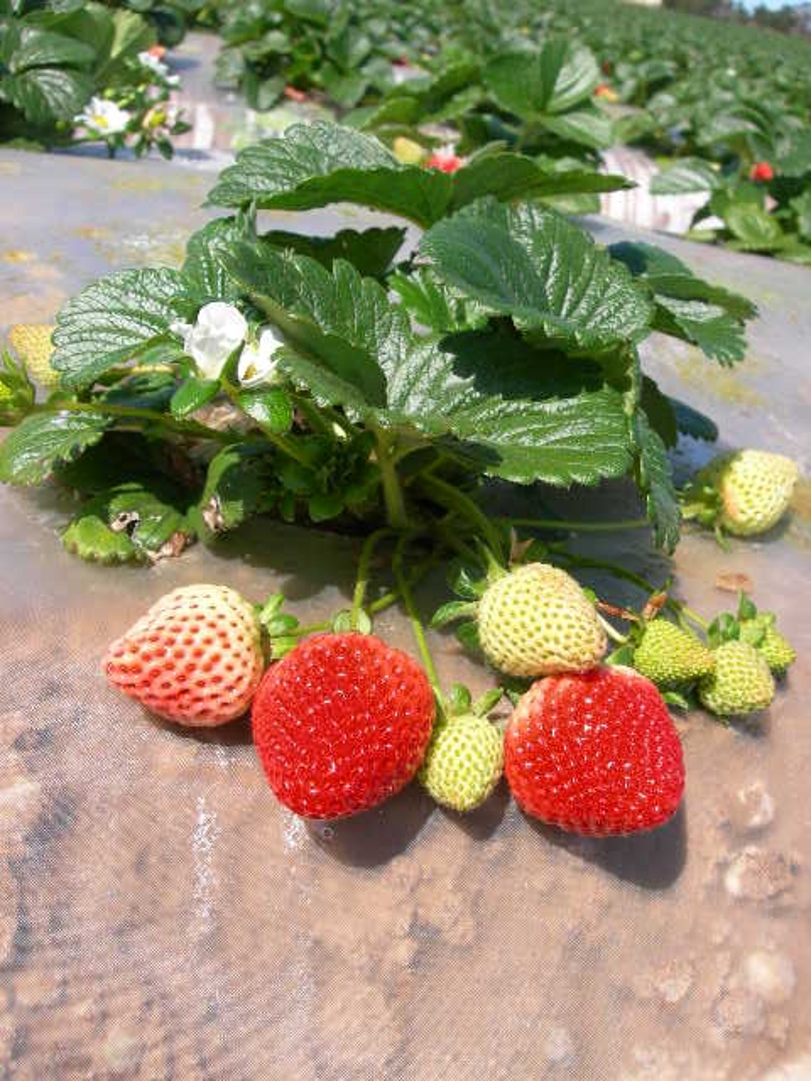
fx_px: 1187
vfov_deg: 49.0
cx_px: 406
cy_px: 540
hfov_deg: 37.7
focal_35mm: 38
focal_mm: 7.8
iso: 50
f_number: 4.8
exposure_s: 1/360
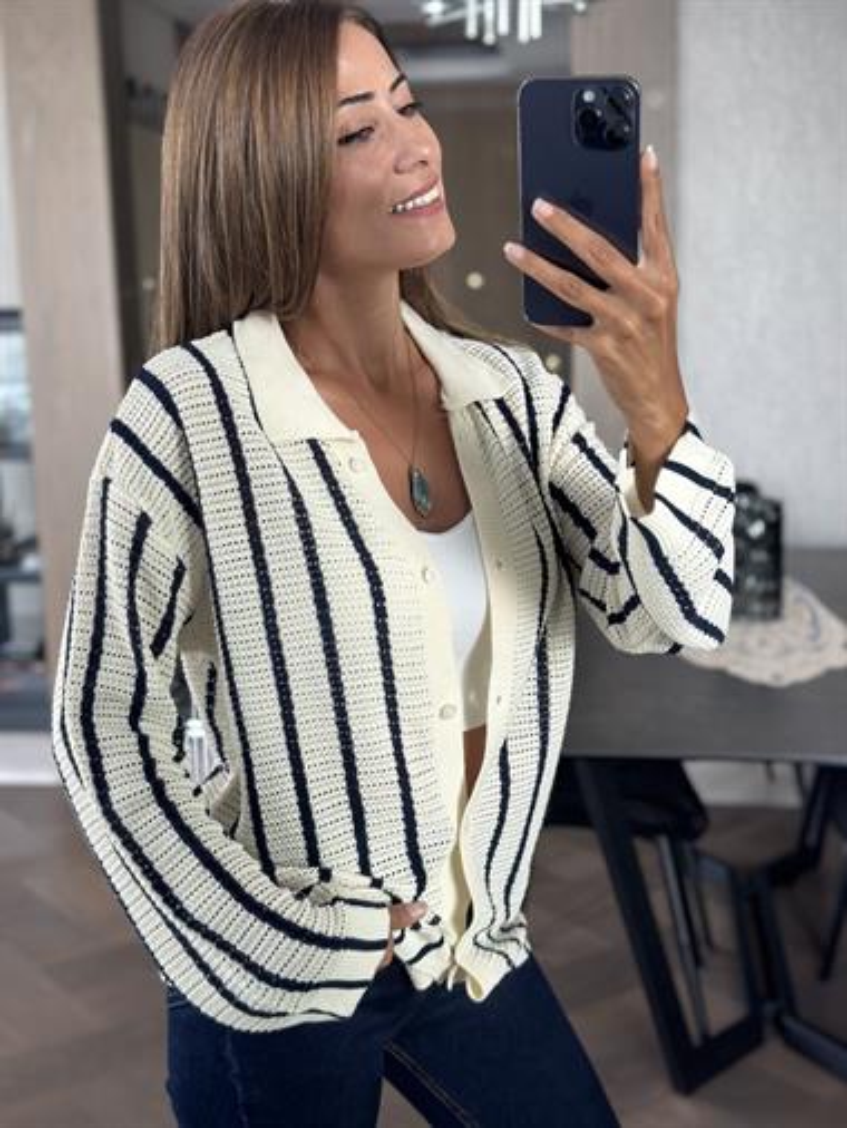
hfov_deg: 30.3
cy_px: 564
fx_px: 1565
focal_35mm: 48
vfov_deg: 39.6
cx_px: 424
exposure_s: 1/60
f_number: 1.78
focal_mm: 6.86
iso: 200
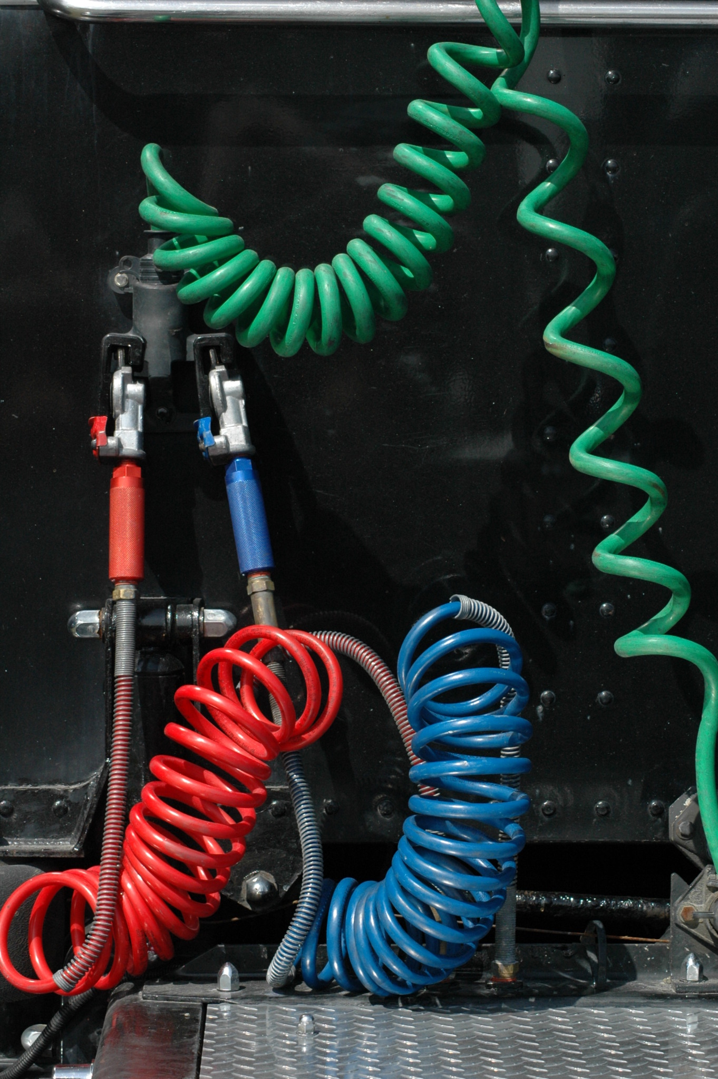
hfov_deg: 13.0
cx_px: 359
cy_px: 540
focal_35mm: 105
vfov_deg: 19.5
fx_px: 3146
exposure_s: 1/500
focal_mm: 70
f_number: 11
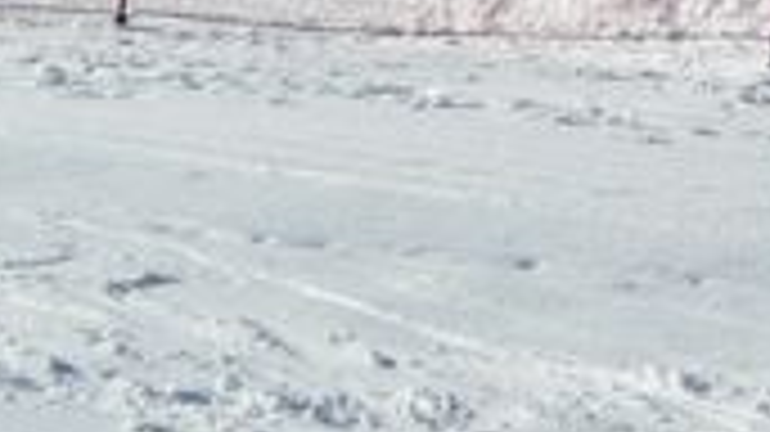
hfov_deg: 8.0
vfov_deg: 4.6
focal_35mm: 260
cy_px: -423
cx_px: 1477
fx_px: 5306
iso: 100
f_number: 8
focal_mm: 8.3
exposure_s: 1/500
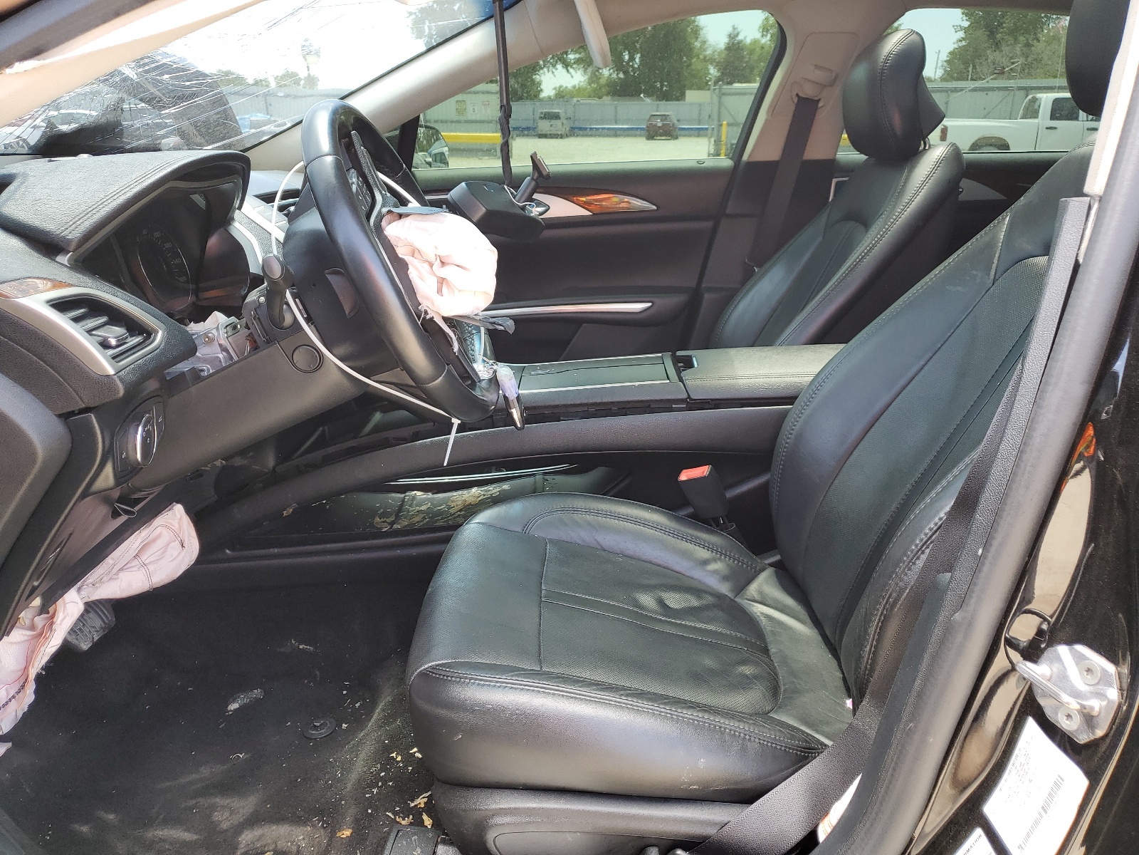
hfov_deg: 67.3
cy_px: 428
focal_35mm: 26
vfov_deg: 53.1
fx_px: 856
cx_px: 570
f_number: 1.5
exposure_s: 1/122
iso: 50
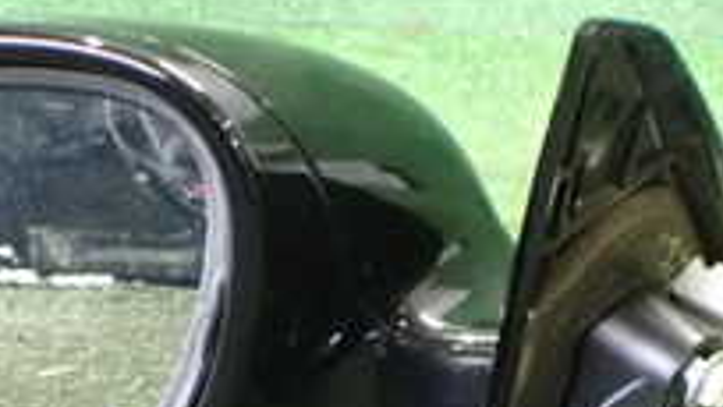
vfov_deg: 12.6
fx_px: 1841
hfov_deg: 22.1
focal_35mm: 96
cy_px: 350
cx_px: 259
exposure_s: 1/30
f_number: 2.3
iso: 1600
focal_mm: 5.4
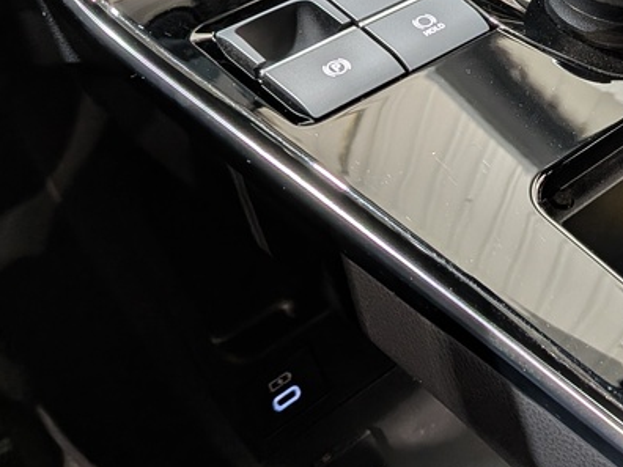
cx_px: 672
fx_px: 1116
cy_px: 86
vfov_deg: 23.3
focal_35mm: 62
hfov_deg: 28.5
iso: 25
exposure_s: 1/23.1
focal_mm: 4.53
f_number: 1.7
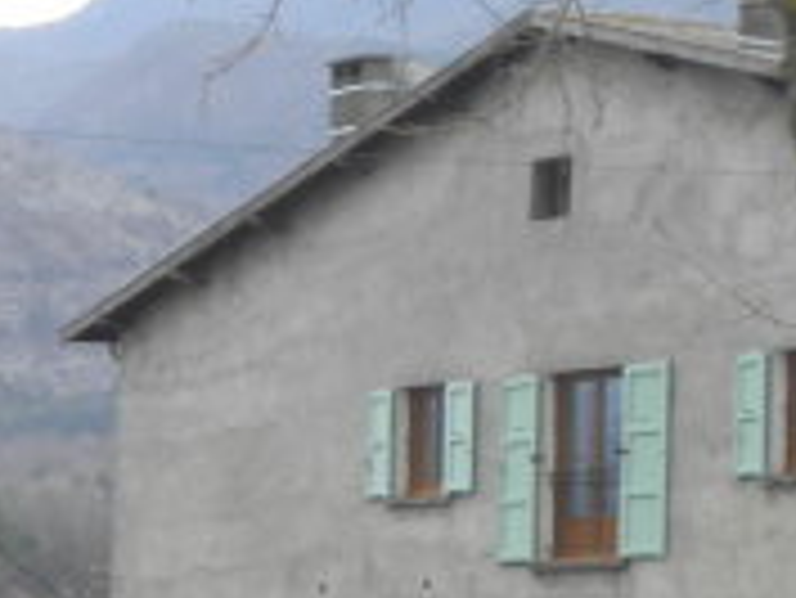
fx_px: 3751
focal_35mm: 163
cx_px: -450
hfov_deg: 11.5
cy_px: 1075
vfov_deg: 8.7
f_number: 4.3
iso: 80
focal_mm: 8.2
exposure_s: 1/60
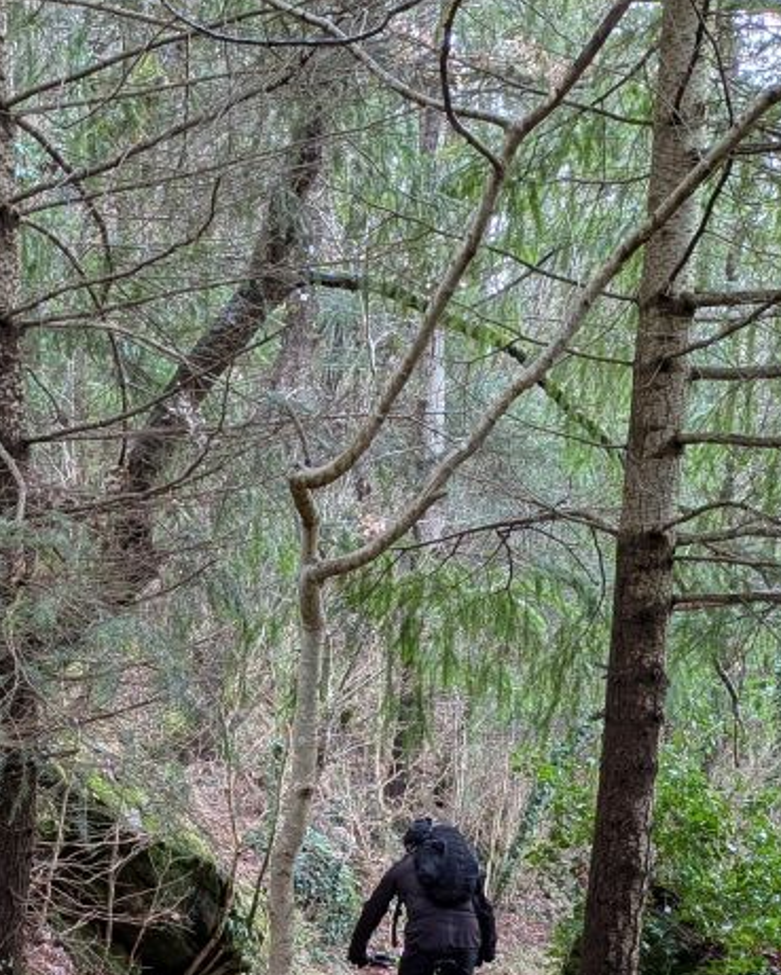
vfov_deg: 27.2
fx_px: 1762
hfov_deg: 25.0
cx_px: 339
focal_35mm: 61
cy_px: 1176
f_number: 1.7
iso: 39
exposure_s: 1/348
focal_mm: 4.53
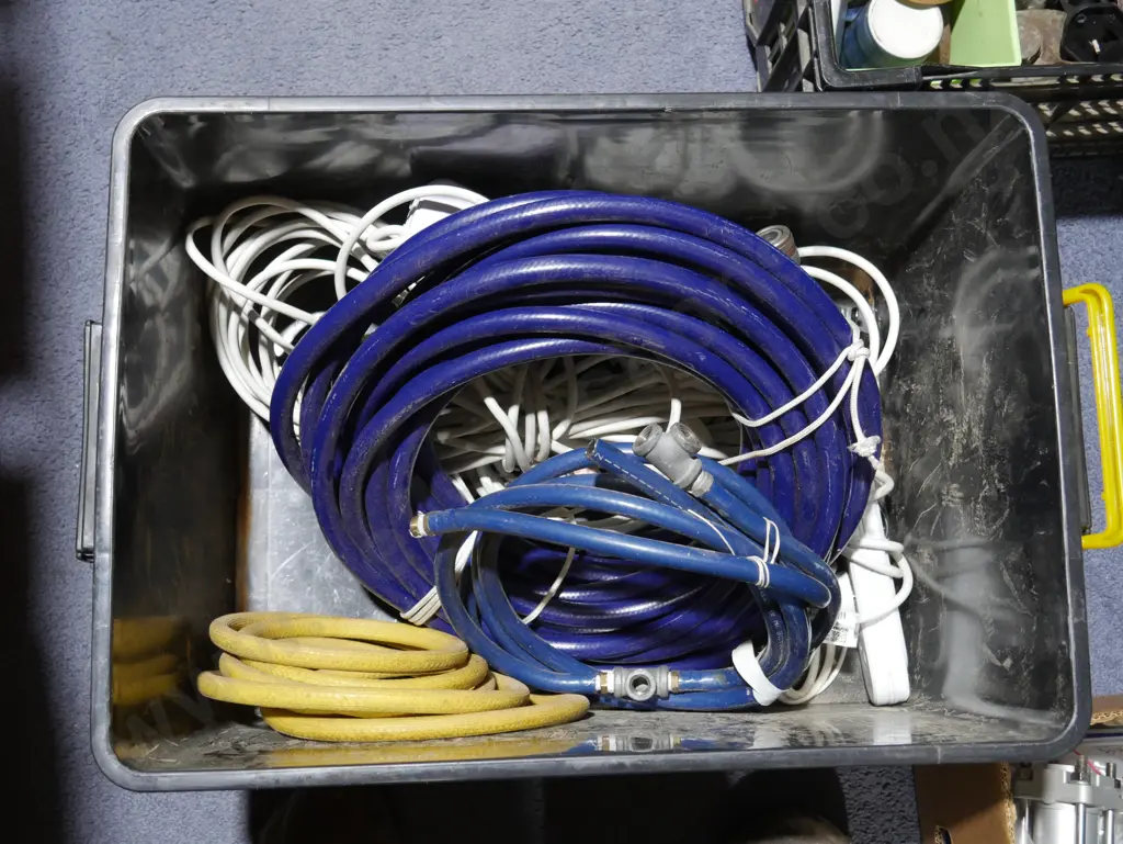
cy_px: 422
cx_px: 562
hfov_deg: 42.9
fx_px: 1428
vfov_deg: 32.9
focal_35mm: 44
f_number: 4.7
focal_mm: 22
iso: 1000
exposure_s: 1/60
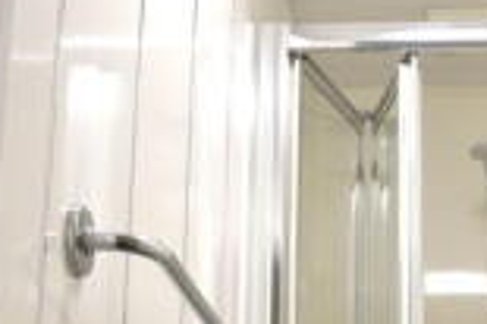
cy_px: 433
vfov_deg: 15.5
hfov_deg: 23.8
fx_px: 1122
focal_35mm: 83
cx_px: 449
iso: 400
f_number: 5
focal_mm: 18
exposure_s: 1/100
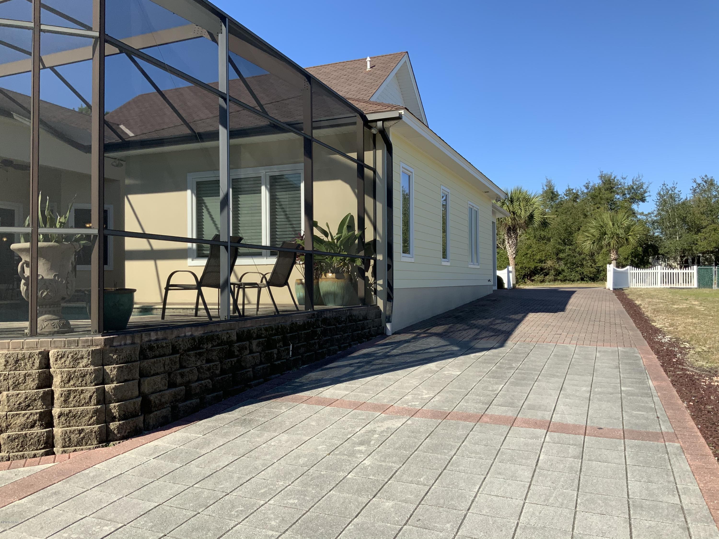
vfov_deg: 48.2
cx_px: 360
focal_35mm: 29
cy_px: 270
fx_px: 602
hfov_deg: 61.7
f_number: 1.8
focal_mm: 3
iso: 16
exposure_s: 1/1342
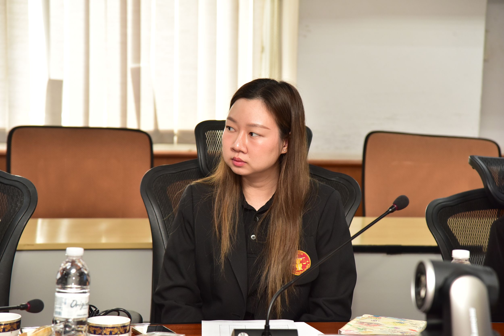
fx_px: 1680
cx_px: 252
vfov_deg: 11.4
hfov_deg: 17.1
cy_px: 168
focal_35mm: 120
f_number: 5.6
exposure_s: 1/100
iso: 1600
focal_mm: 120
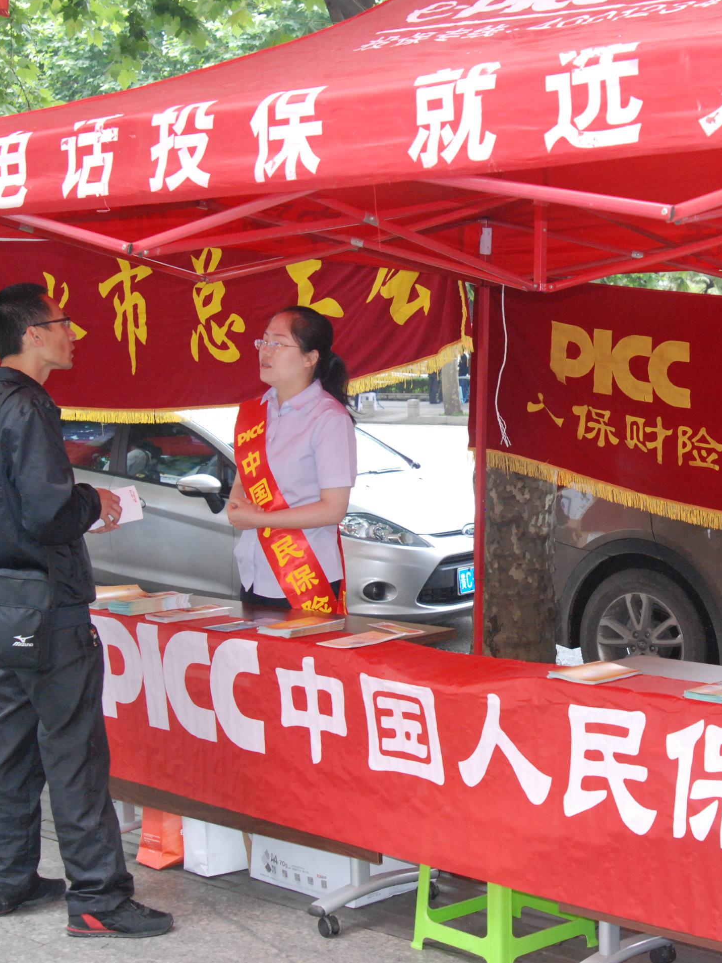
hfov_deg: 25.3
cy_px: 480
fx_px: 1585
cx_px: 551
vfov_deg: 33.8
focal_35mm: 57
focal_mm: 26
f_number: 5
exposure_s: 1/200
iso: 1000
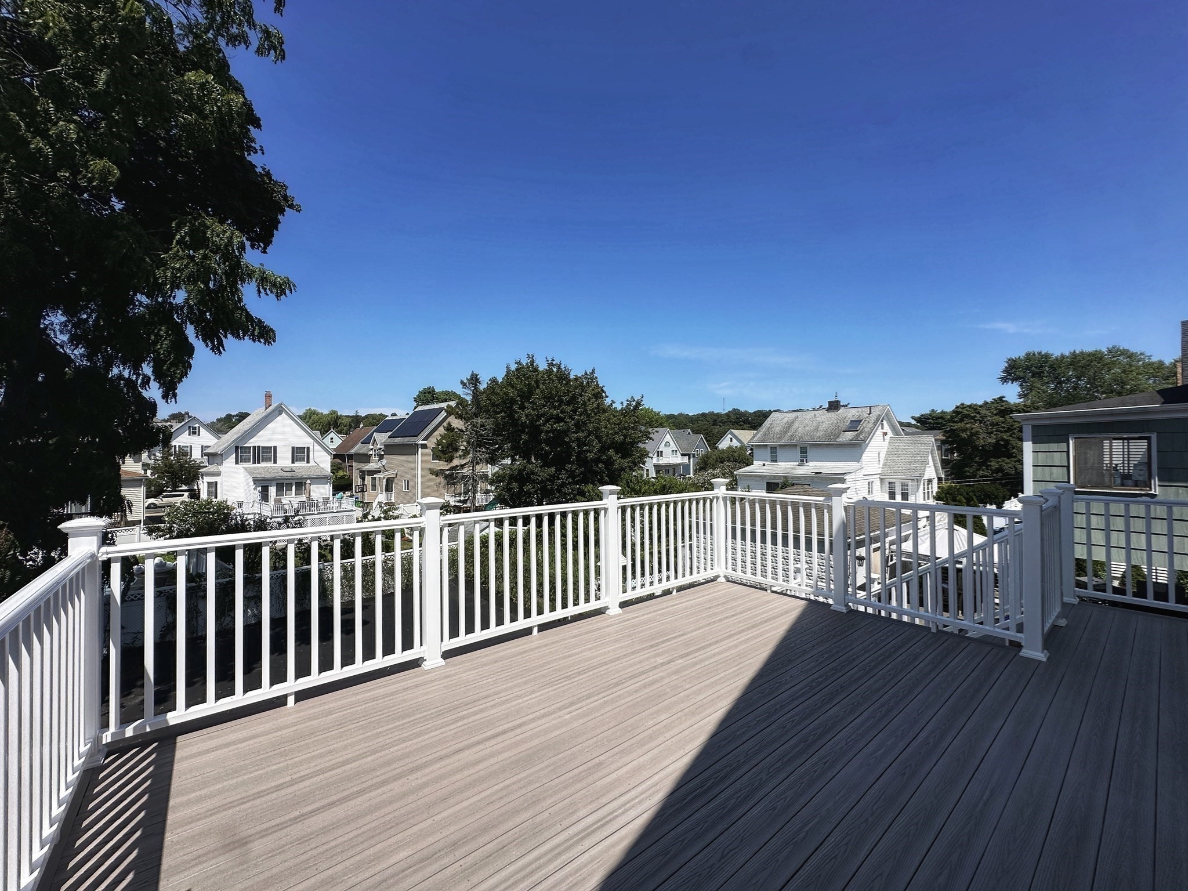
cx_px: 594
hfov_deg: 102.1
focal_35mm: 14
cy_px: 446
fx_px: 480
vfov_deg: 85.7
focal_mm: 2.22
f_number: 2.2
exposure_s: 1/3401
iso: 50
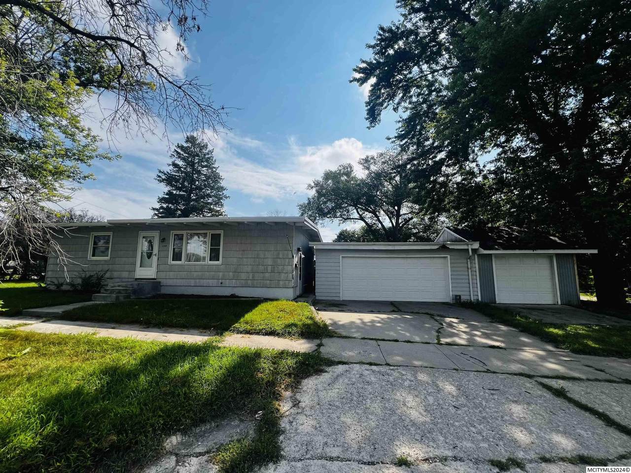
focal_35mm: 13
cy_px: 236
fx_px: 237
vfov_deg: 89.9
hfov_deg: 106.2
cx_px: 316
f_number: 1.8
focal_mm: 1.57
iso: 32
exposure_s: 1/2222
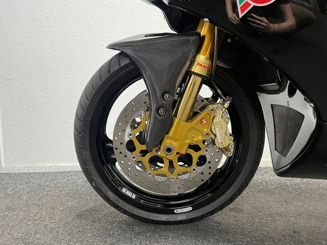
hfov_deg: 67.3
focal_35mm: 26
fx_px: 246
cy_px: 122
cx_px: 164
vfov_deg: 53.1
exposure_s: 1/50
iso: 400
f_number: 1.6
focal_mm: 5.1
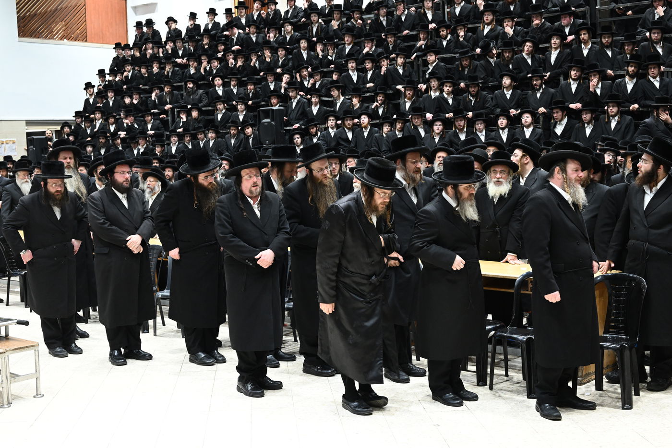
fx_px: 859
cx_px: 336
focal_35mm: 46
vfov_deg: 29.2
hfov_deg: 42.7
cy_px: 224
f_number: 5.6
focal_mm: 46
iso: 4000
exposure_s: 1/100
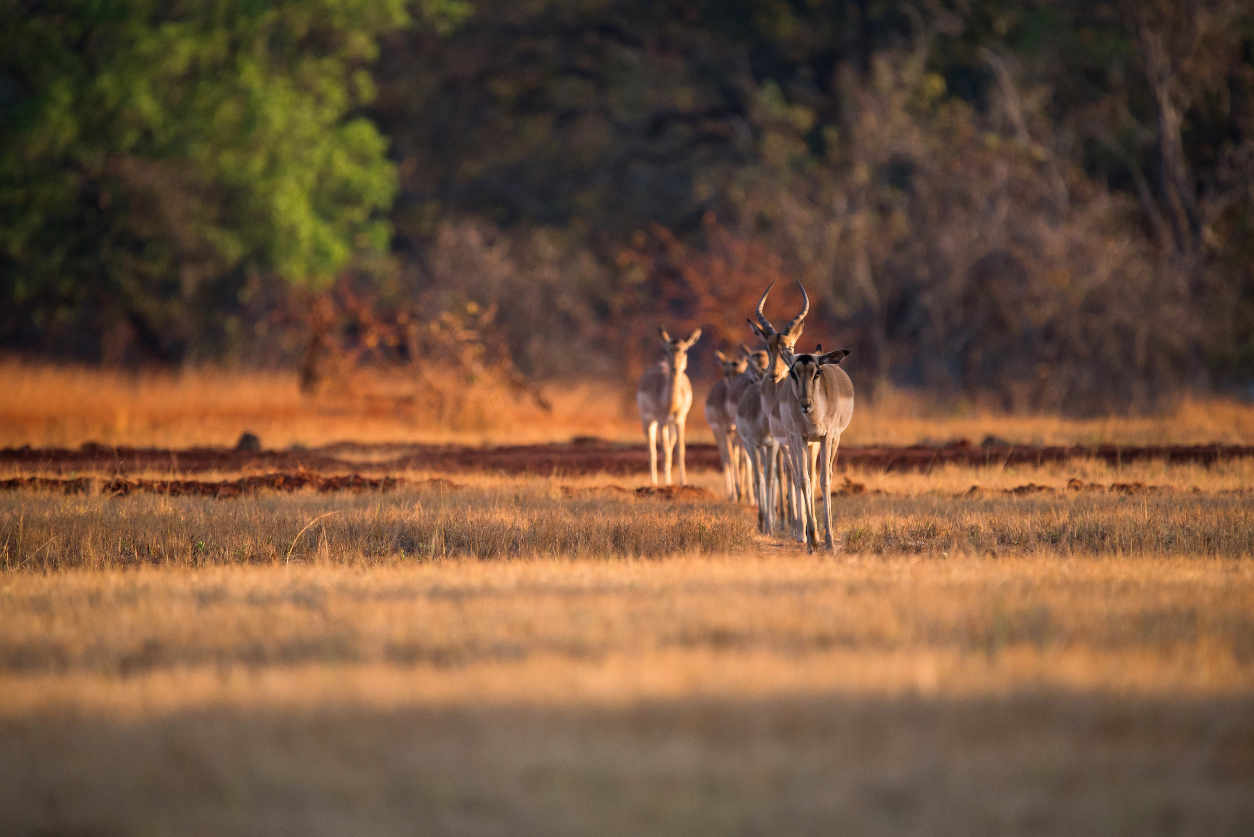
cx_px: 627
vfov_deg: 2.3
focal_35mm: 600
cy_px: 418
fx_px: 20906
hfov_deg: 3.4
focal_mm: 600
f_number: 6.3
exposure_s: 1/1000
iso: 1400
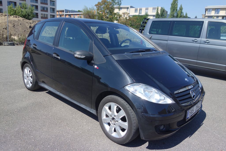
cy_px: 76
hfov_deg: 65.5
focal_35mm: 28
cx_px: 113
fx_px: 176
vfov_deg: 46.4
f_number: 2.5
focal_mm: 10.4
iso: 125
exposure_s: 1/1600
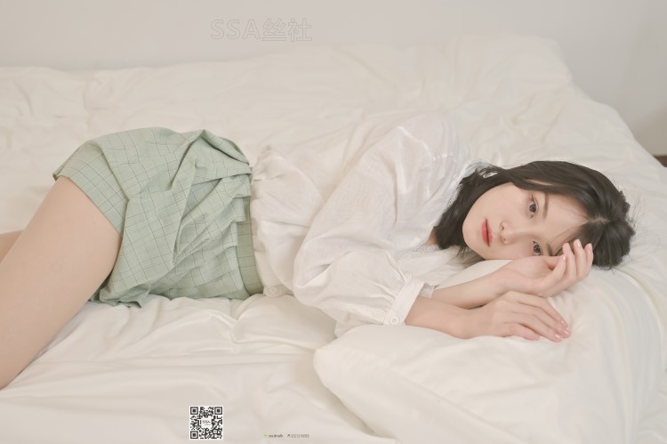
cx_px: 334
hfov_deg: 44.5
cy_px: 222
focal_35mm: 44
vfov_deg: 30.5
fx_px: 815
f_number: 4
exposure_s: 1/160
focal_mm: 44
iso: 320
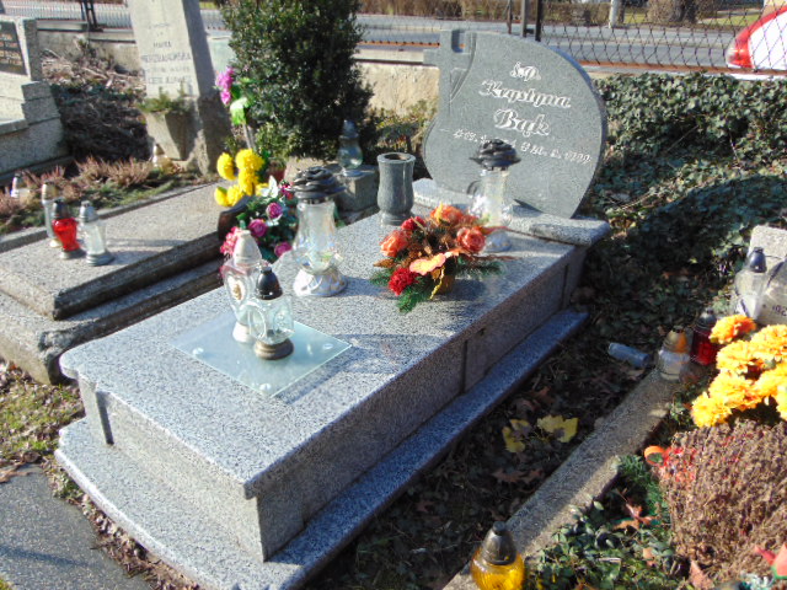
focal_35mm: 30
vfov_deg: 46.8
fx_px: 682
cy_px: 295
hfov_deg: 60.0
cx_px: 394
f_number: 3.1
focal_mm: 5.4
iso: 80
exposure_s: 1/400
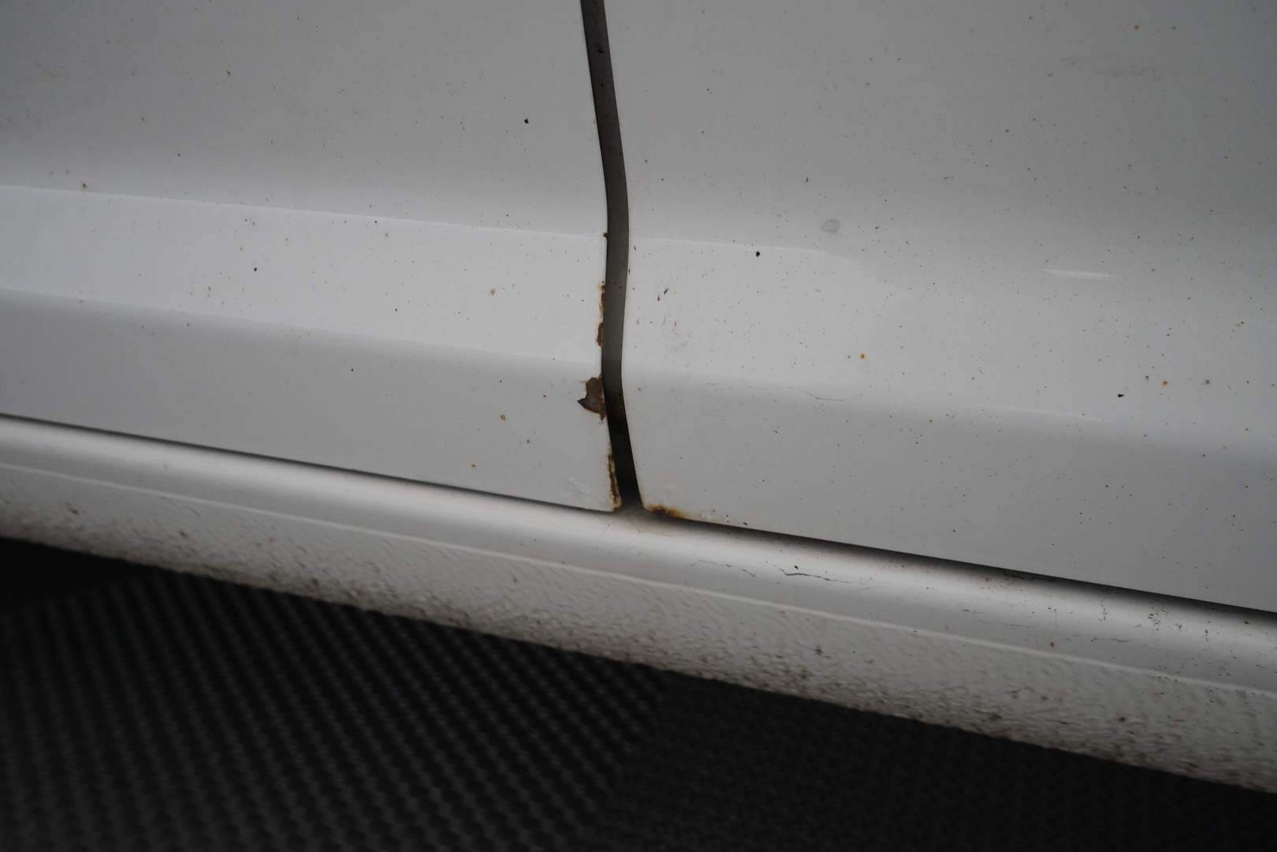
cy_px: 426
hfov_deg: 61.9
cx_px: 638
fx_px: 1064
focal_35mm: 30
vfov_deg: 43.6
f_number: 8
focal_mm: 30
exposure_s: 1/60
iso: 4000
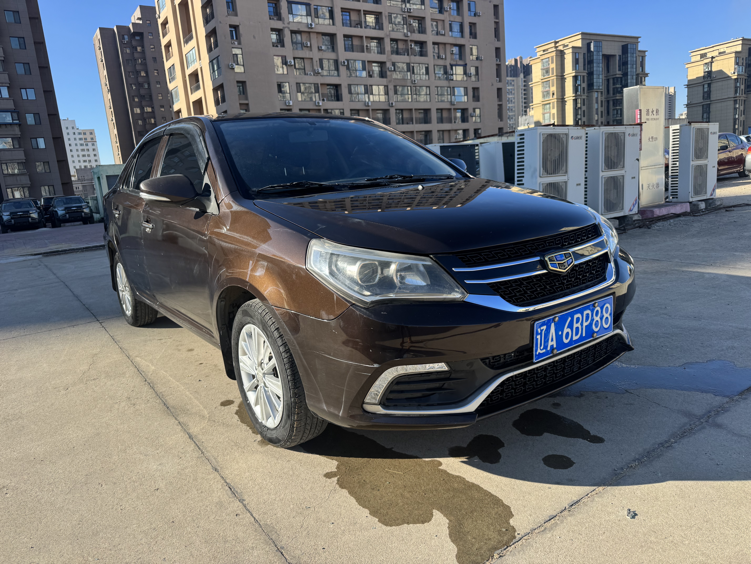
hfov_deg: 71.6
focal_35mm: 24
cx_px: 376
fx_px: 521
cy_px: 282
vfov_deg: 56.8
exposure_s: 1/1818
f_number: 1.78
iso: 80
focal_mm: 6.76
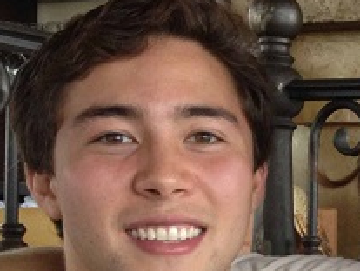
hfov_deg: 13.8
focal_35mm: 135
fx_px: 1406
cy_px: 318
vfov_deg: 10.8
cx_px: 525
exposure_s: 1/20
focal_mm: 4.28
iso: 100
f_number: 2.4
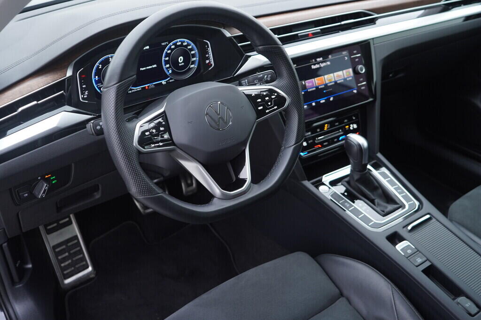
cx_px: 240
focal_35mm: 36
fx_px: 481
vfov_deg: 36.9
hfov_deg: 53.1
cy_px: 160
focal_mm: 24
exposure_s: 1/40
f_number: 2.8
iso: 250
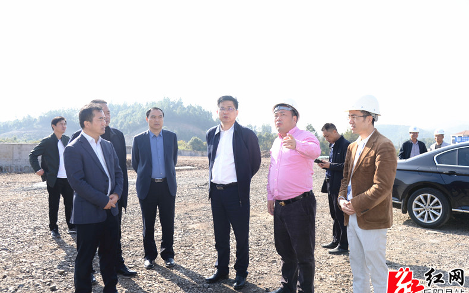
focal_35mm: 33
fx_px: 422
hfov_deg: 58.2
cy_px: 156
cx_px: 233
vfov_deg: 38.3
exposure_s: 1/200
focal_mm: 32
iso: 100
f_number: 5.6
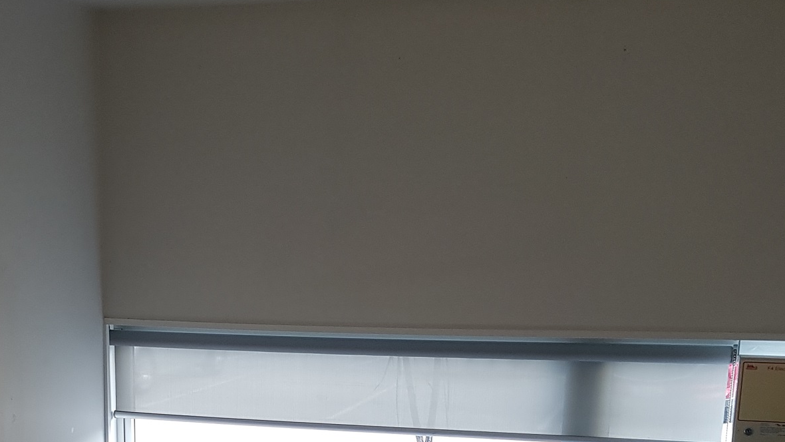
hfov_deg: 34.4
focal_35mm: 60
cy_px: 479
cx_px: 239
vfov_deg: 19.3
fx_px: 1249
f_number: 1.7
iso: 80
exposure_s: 1/50
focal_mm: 4.2
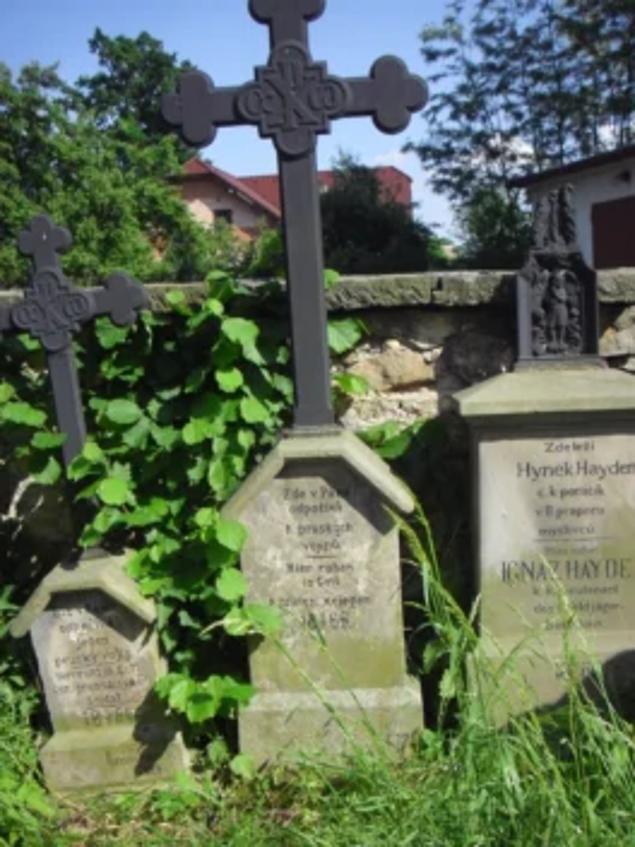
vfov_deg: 49.0
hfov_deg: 37.7
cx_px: 318
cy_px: 424
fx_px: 929
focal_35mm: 38
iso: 400
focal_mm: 6.2
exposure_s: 1/500
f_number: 8
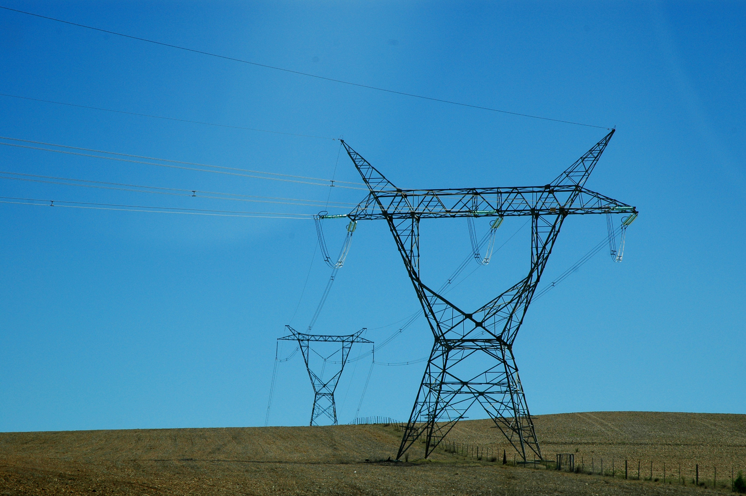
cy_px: 248
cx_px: 373
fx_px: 2174
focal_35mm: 105
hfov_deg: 19.5
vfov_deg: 13.0
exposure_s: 1/400
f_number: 10
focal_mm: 70
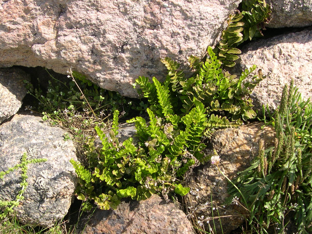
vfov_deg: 37.7
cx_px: 156
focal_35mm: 38
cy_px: 117
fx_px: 342
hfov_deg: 49.0
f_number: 7.6
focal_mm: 8
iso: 100
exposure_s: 1/112
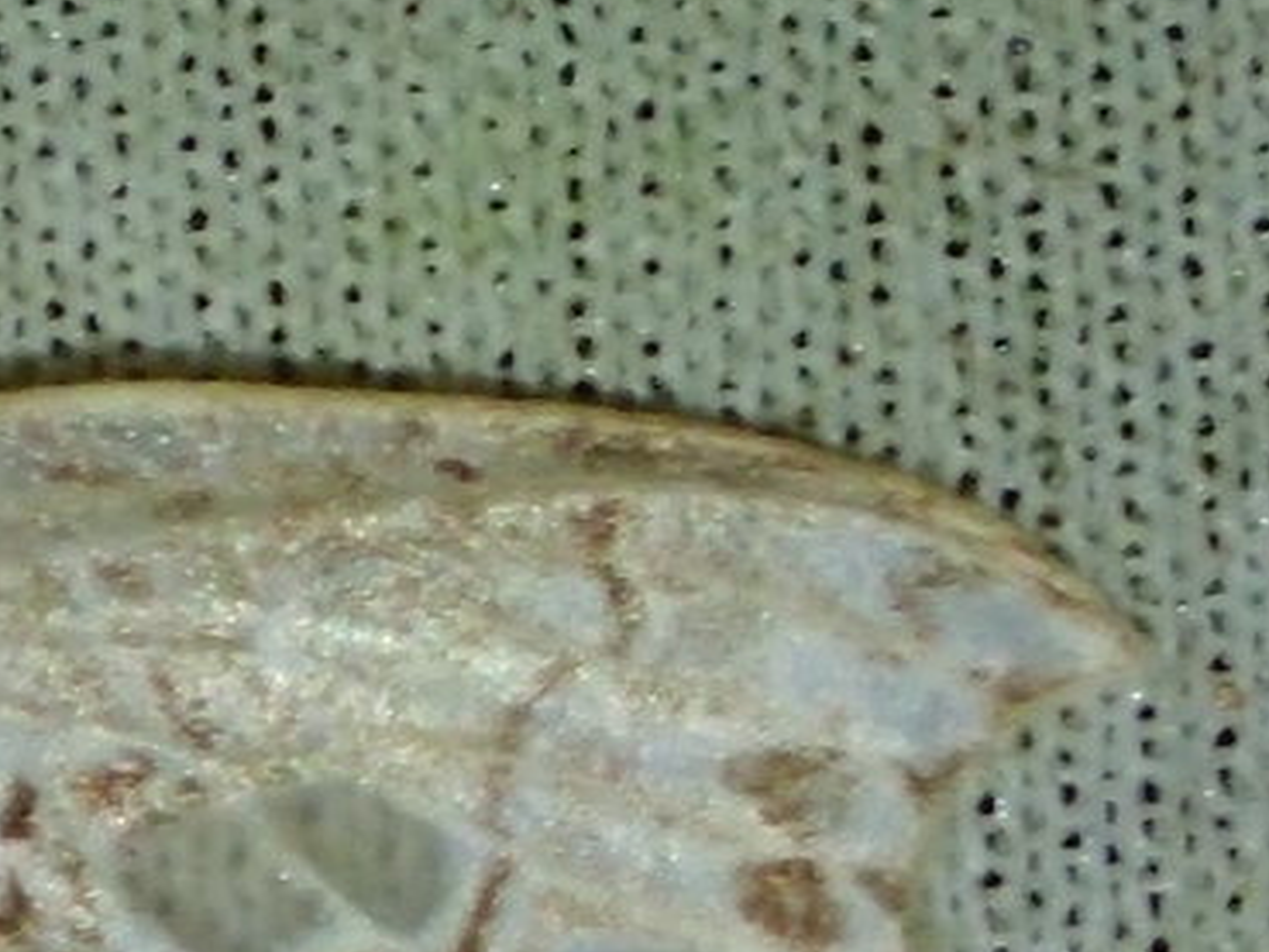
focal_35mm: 309
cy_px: 864
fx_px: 11331
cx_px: -605
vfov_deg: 4.8
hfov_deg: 6.3
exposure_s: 1/250
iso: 200
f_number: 6.3
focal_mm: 18
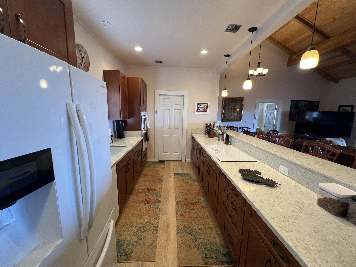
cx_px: 178
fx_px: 134
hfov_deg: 106.2
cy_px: 134
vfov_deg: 89.9
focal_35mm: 13
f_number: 1.8
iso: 160
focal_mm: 1.57
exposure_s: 1/60
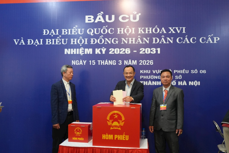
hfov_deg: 49.6
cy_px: 76
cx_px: 114
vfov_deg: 34.2
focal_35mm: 39
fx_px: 248
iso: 2000
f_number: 4
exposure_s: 1/160
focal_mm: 26
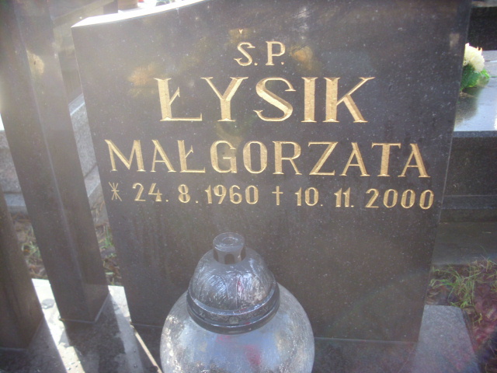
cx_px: 248
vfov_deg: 38.7
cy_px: 186
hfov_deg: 50.1
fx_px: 531
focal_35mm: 37
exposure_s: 1/60
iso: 100
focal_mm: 6.2
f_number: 5.6
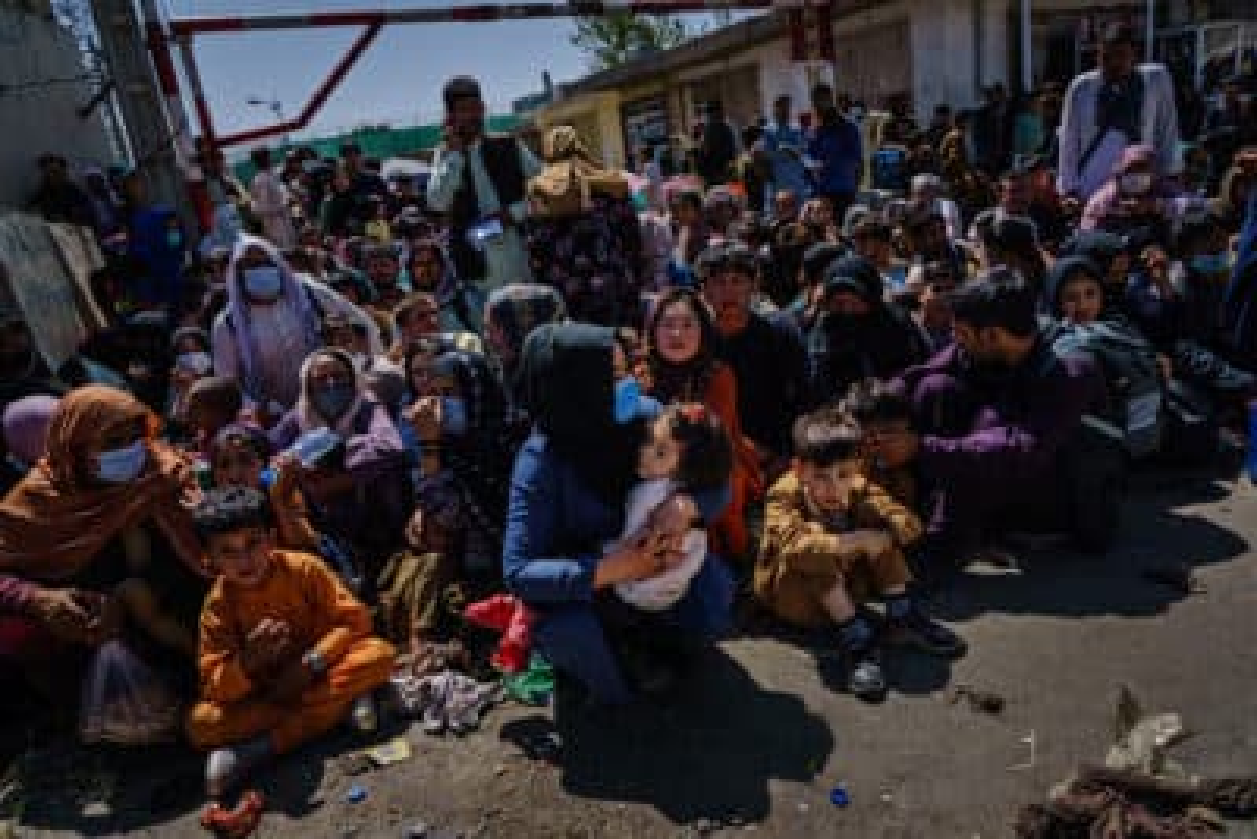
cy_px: 420
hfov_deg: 73.7
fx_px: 838
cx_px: 628
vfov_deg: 53.2
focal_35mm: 24
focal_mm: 24
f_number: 5.6
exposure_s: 1/3200
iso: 400
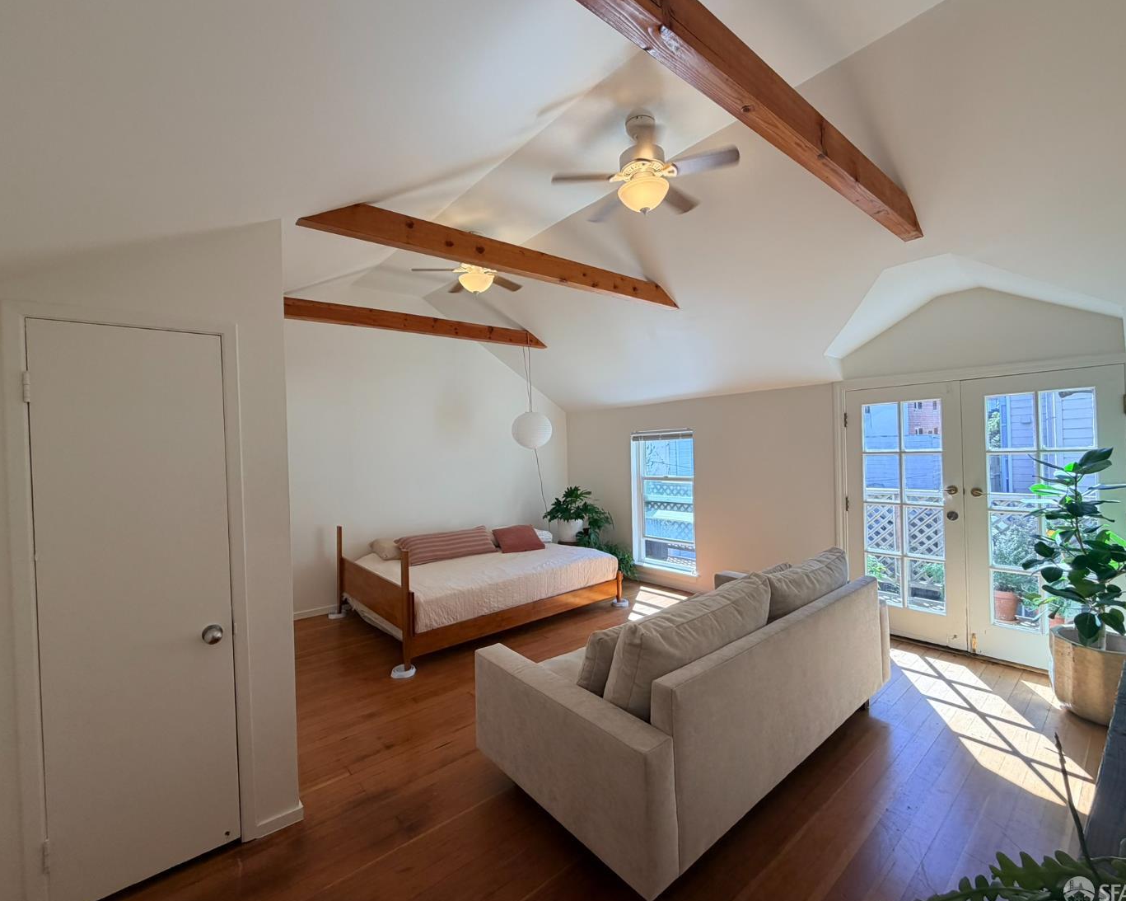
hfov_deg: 96.8
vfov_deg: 84.0
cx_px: 576
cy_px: 447
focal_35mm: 15
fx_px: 500
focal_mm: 2.22
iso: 64
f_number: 2.2
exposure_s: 1/160
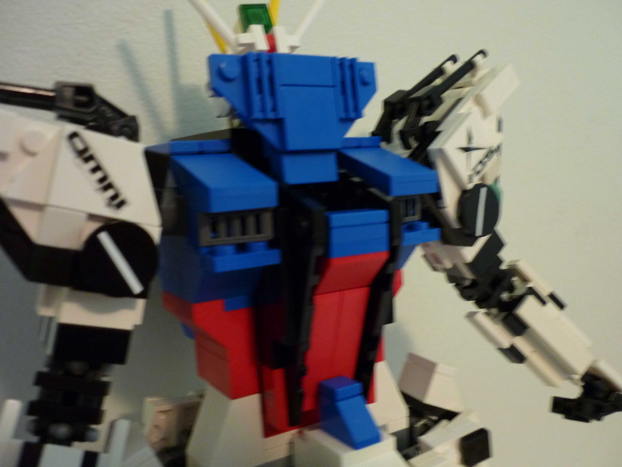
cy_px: 234
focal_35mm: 33
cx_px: 311
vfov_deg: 42.9
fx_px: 593
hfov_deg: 55.4
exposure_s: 1/8
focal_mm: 5.5
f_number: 2.8
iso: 400
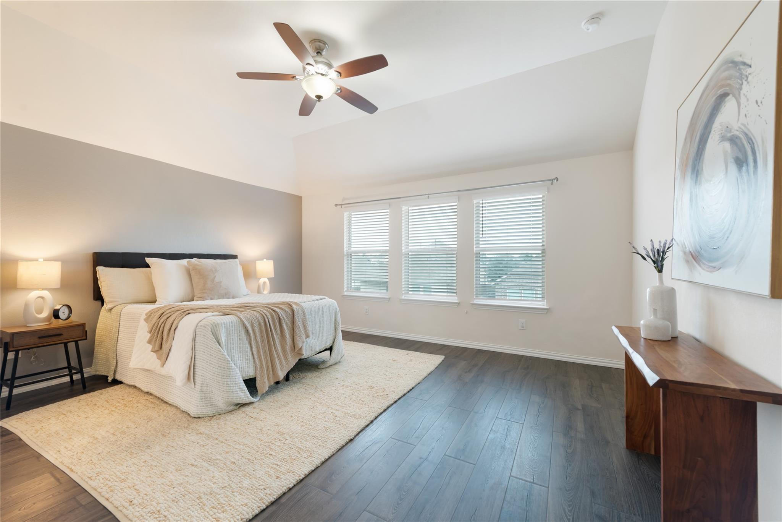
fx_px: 304
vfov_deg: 81.2
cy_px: 261
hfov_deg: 104.2
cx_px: 391
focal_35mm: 14
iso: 400
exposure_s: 1/2
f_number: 8
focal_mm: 14
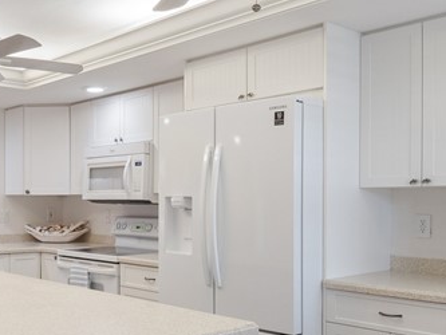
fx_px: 554
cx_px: 130
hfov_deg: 42.9
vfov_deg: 33.4
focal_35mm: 43
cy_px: 214
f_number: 7.1
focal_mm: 7
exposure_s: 1/3
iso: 200
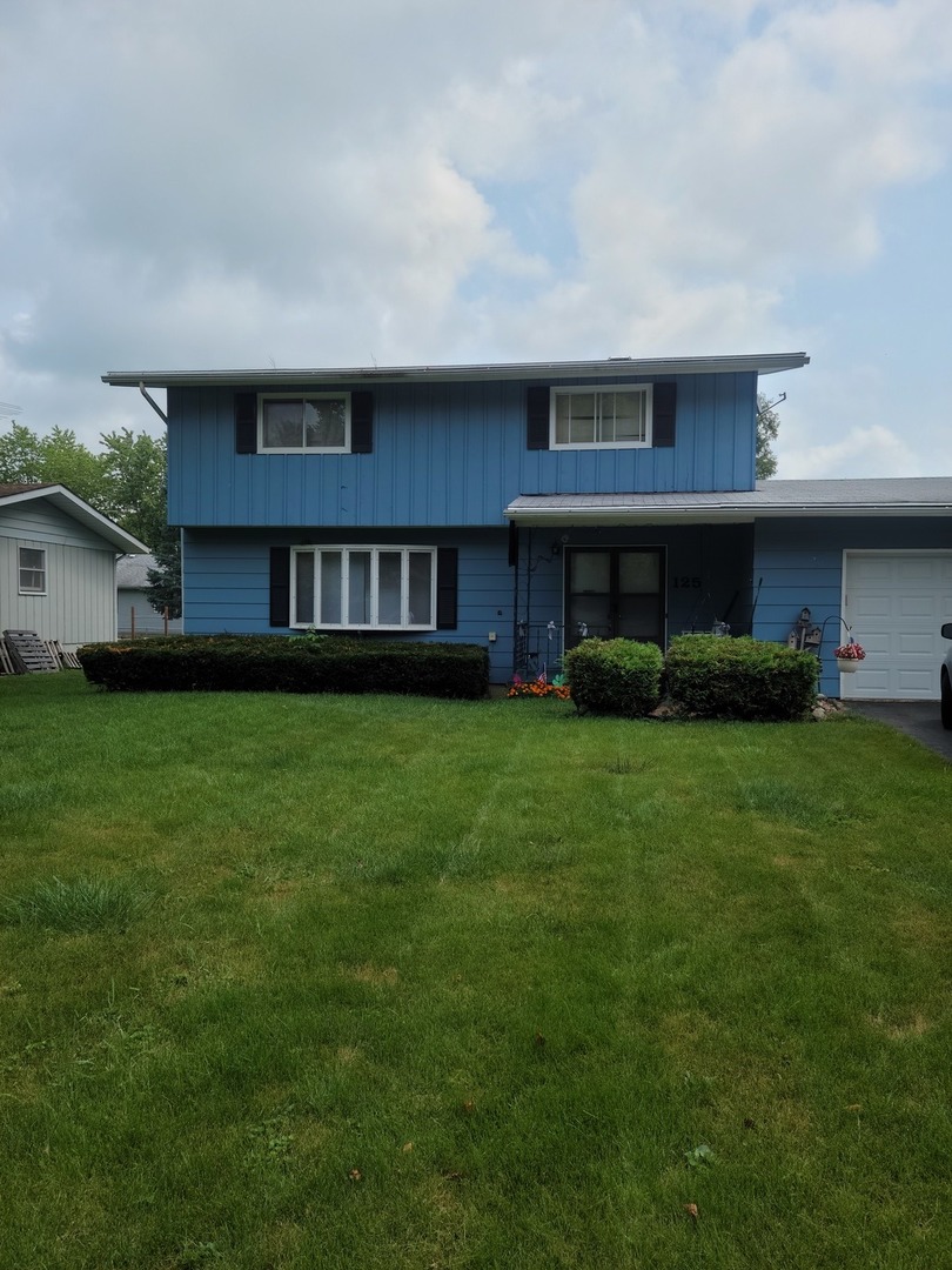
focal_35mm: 28
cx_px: 476
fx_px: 1027
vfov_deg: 63.4
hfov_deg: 49.7
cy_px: 635
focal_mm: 5.9
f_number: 2
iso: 25
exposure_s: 1/909
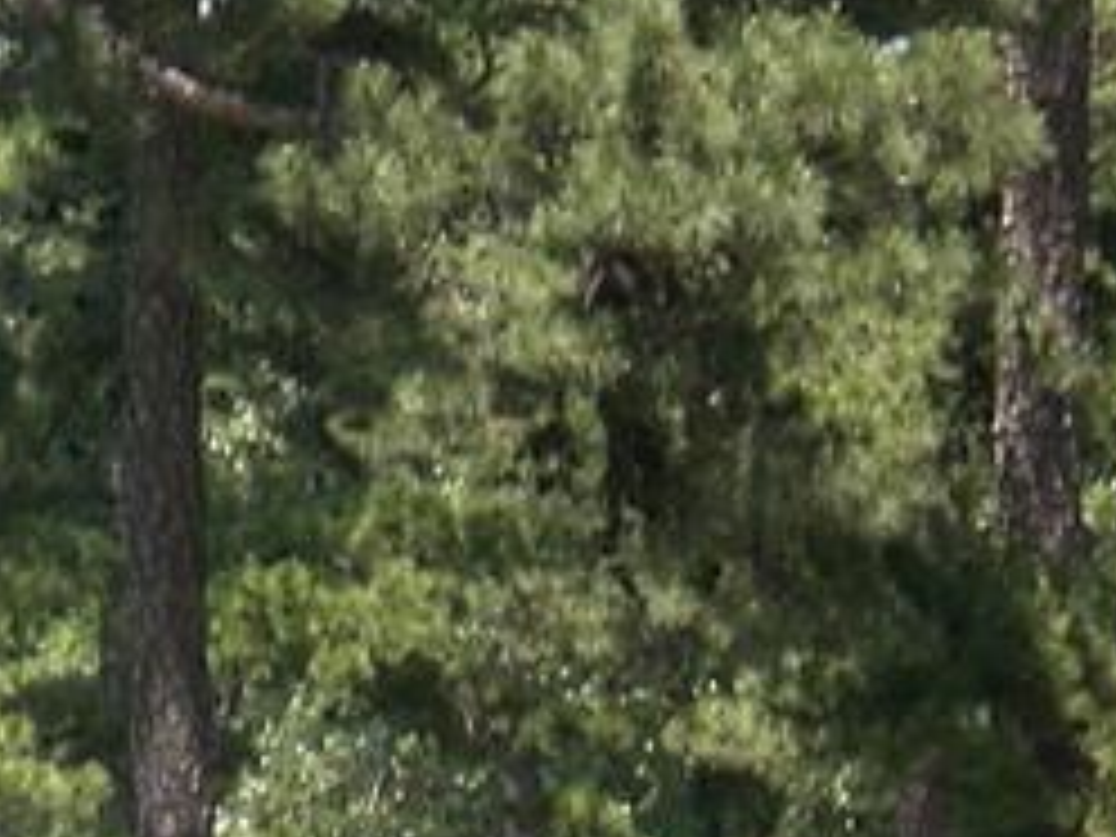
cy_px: 536
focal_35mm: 470
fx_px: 15153
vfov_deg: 3.2
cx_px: -976
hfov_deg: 4.2
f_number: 5.9
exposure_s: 1/200
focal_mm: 18.9
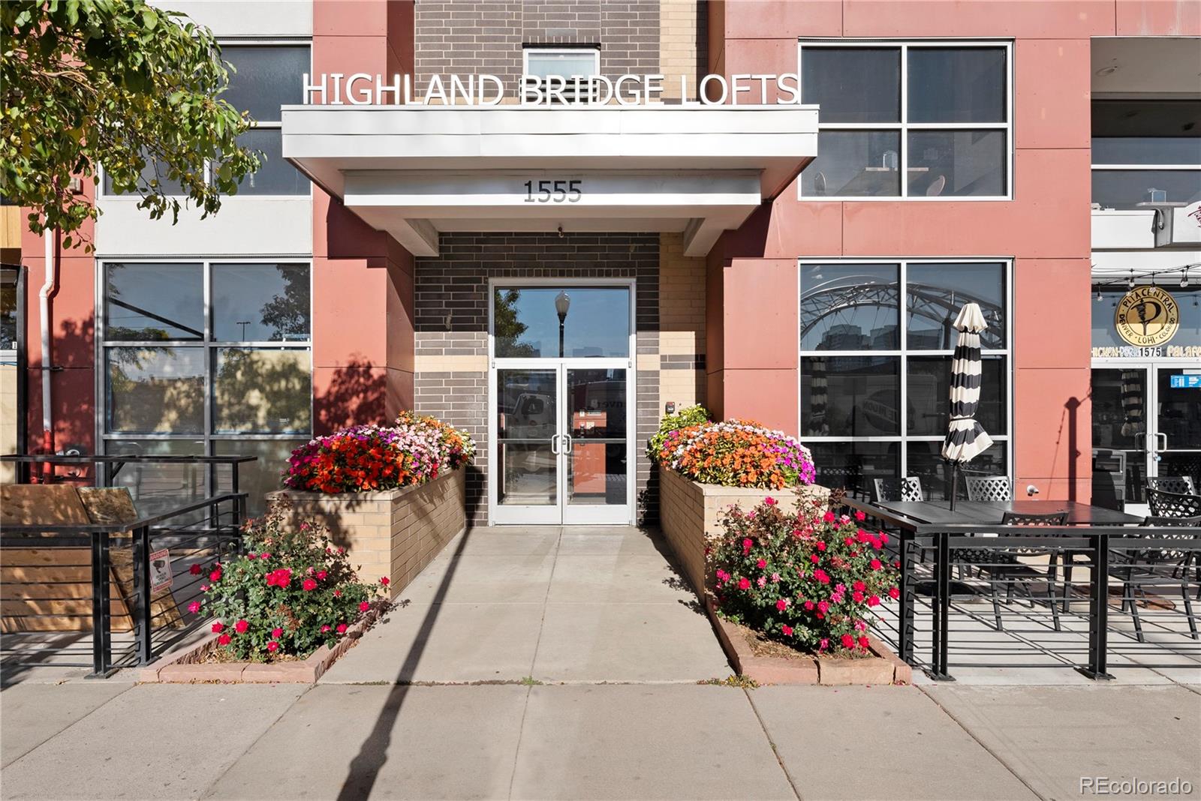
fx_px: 601
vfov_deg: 67.4
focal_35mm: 18
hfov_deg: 90.0
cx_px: 600
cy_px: 400
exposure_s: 1/640
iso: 160
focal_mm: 18
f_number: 9
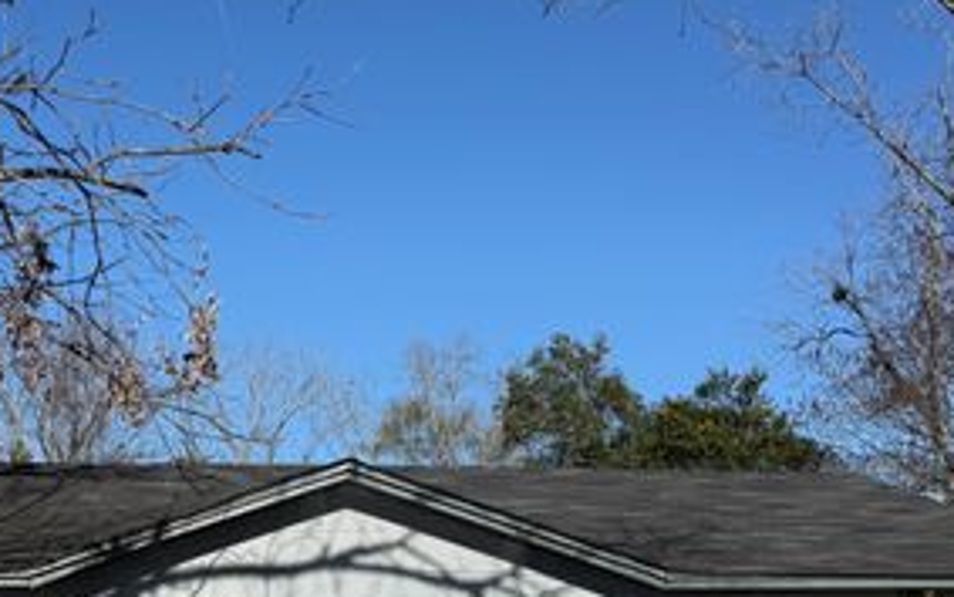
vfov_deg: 28.6
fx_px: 1170
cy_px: 305
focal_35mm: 45
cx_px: 307
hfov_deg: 43.6
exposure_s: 1/5714
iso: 80
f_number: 1.78
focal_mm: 6.76
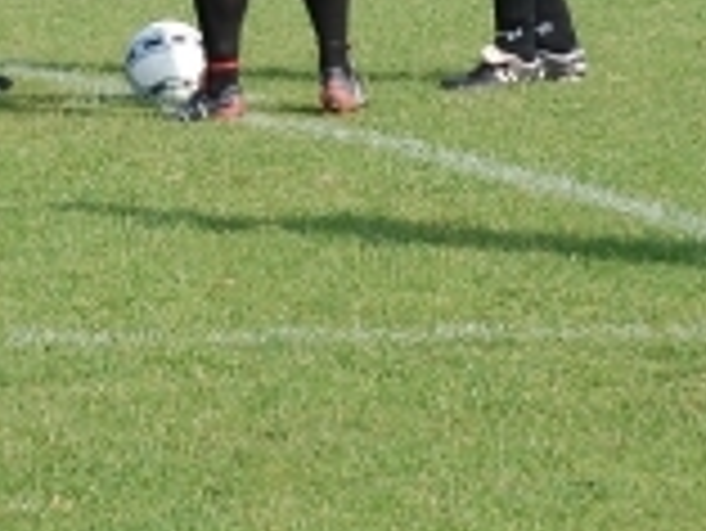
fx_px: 11815
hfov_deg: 3.4
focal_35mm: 579
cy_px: -351
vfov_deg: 2.6
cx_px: 184
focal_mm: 105
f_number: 10
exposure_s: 1/250
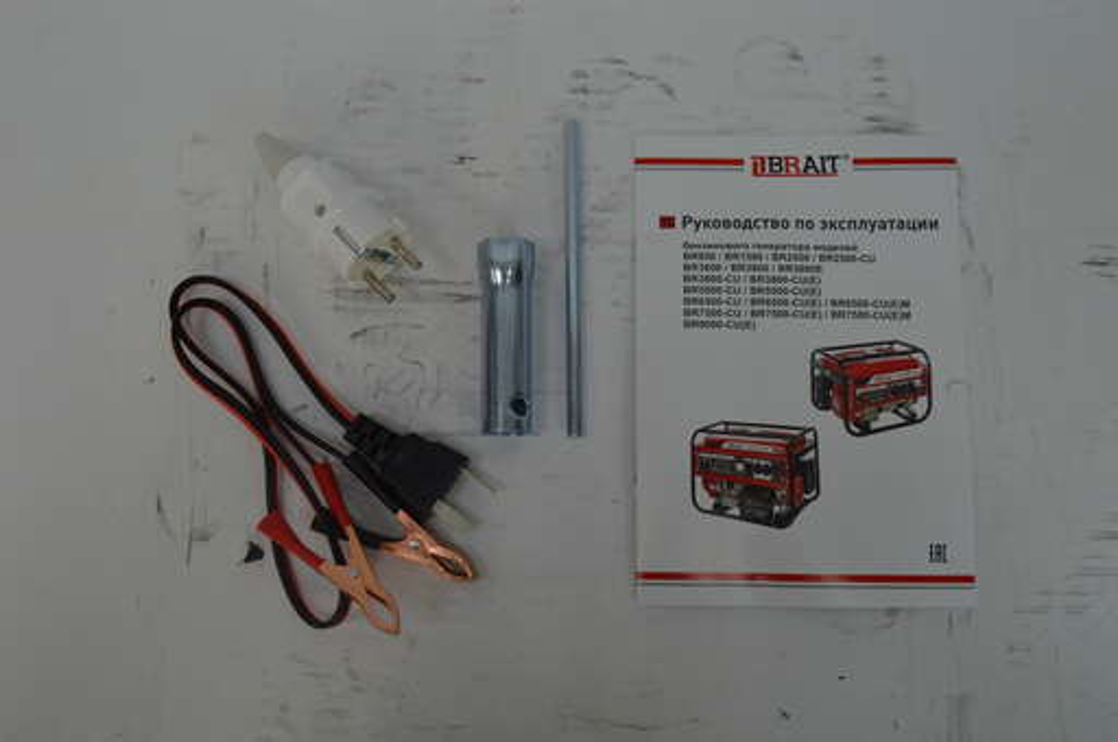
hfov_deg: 57.3
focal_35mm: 33
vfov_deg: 39.9
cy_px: 371
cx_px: 559
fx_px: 1024
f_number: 5.6
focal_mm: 22
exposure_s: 1/60
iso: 110
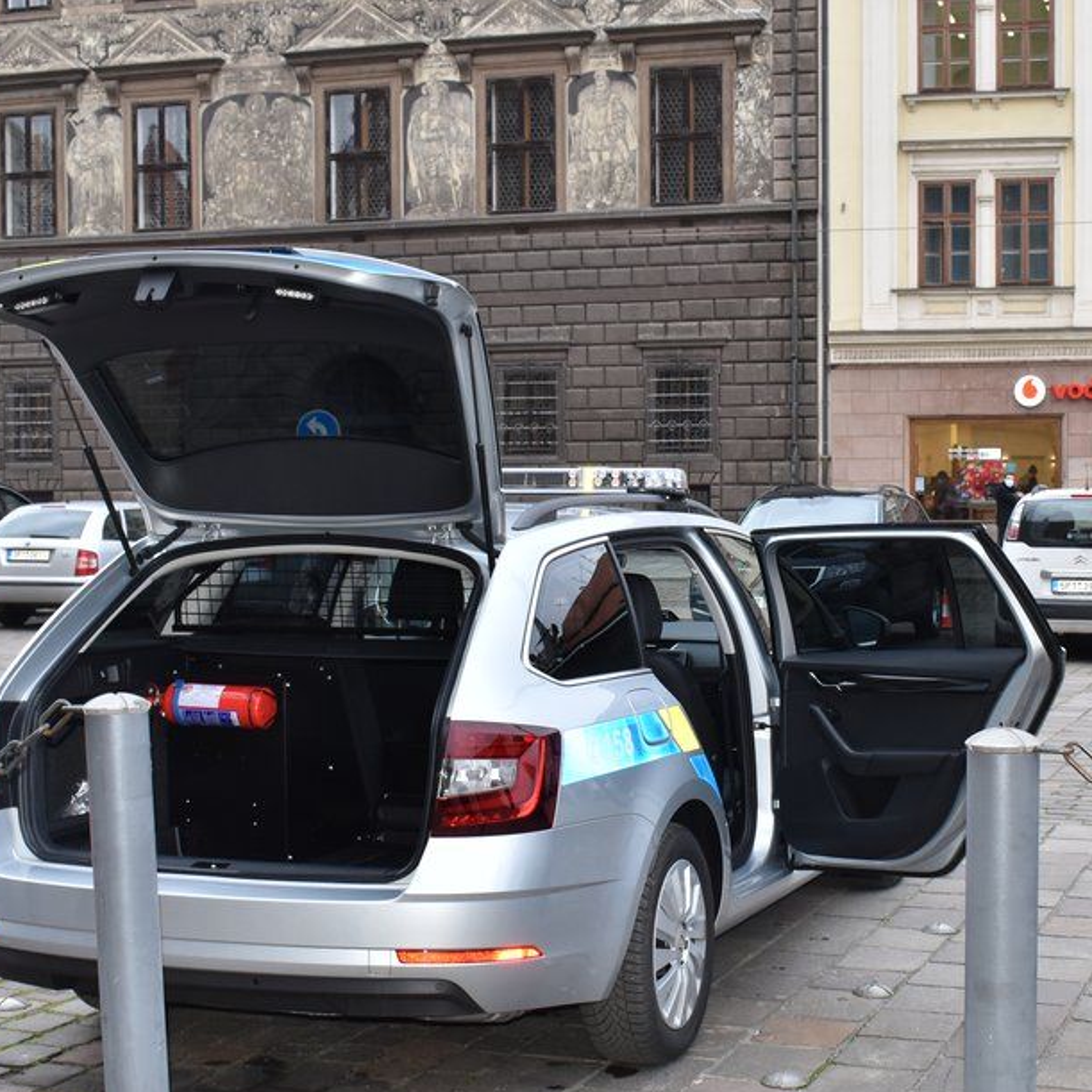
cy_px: 580
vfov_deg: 29.7
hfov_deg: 29.6
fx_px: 2060
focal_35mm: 58
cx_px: 693
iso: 500
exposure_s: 1/60
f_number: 8
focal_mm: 27
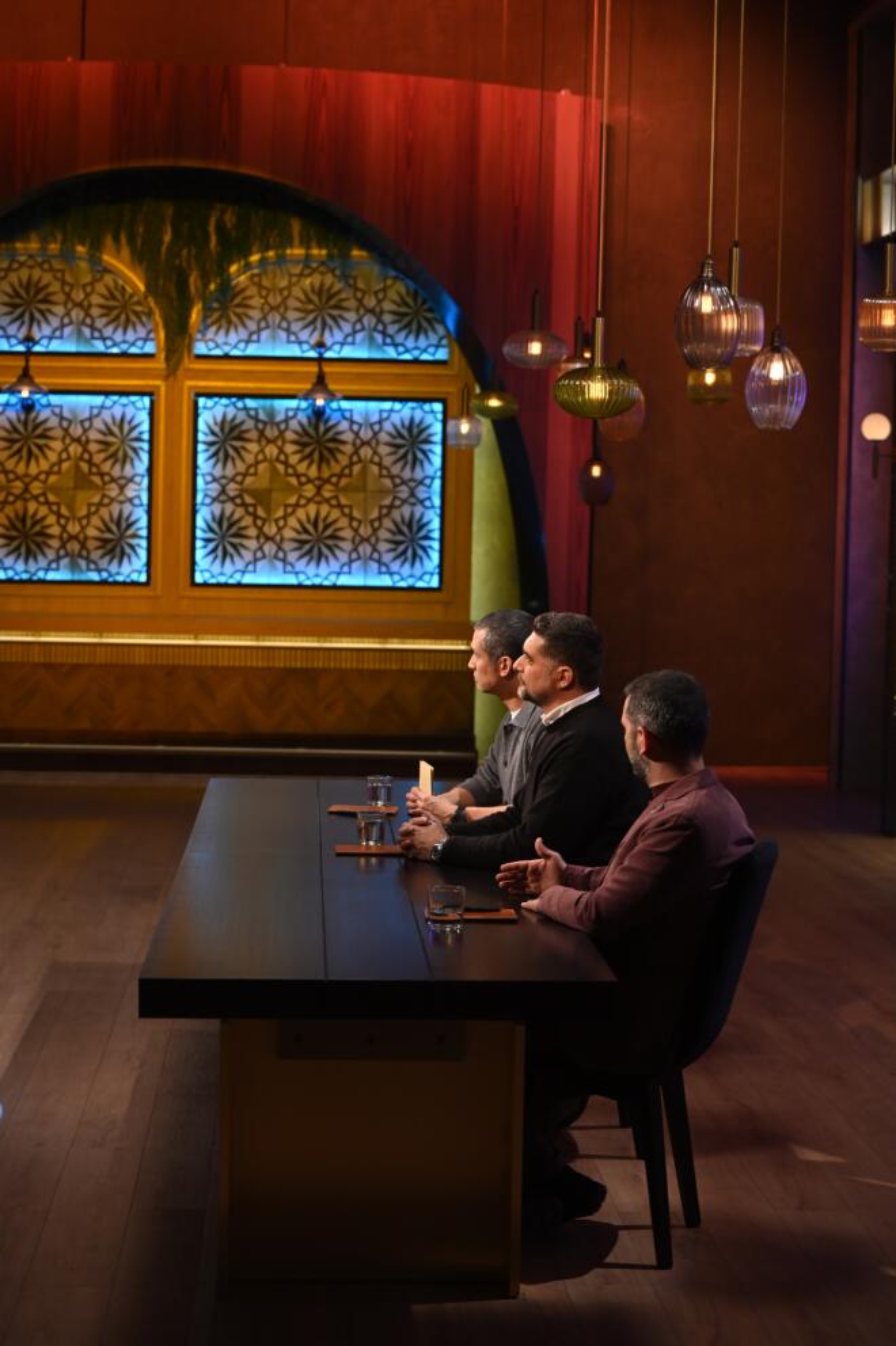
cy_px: 673
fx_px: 2617
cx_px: 448
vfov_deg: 28.9
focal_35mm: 70
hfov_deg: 19.4
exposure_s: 1/125
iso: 1600
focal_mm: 70
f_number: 4
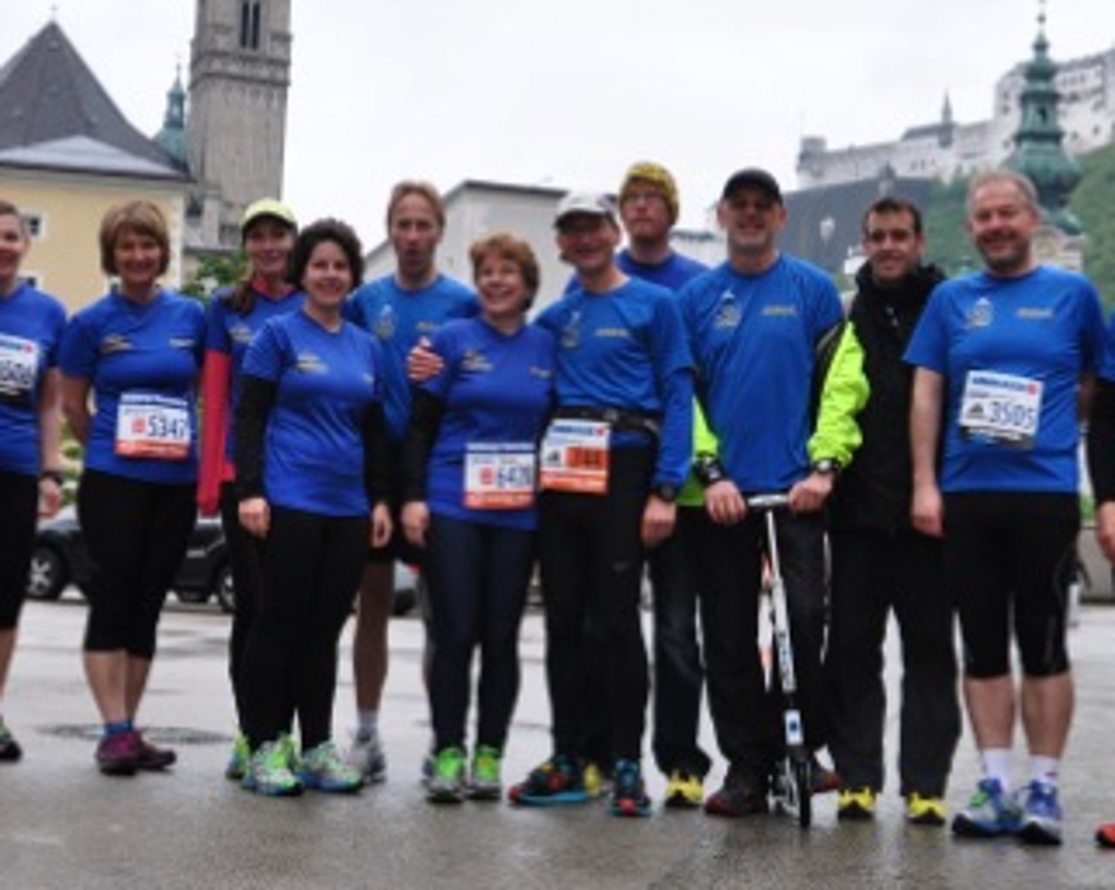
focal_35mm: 51
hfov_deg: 36.7
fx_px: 1681
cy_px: 383
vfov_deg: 29.6
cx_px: 530
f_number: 8
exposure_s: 1/100
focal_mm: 26
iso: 400
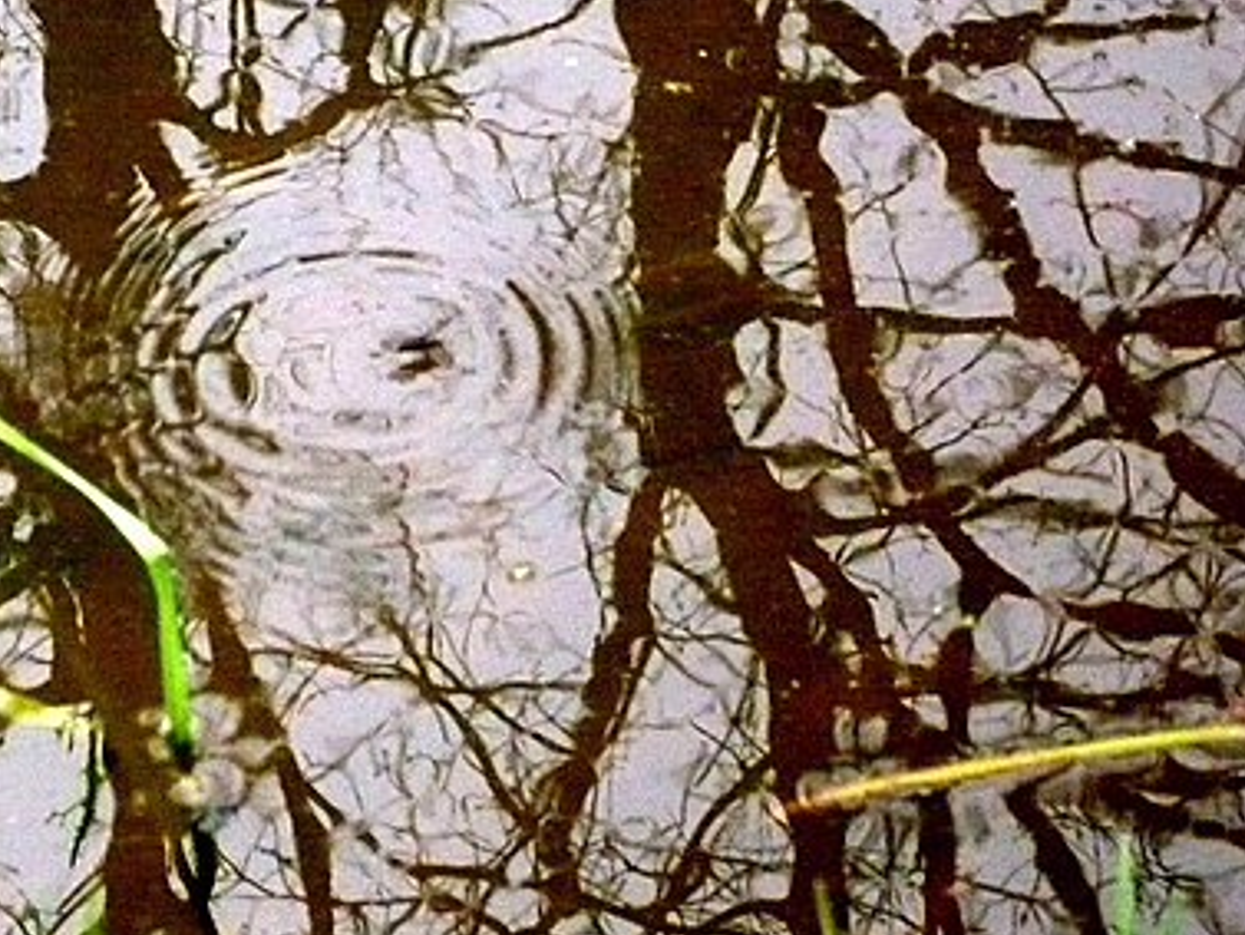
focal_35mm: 175
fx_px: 6296
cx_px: 367
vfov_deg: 8.5
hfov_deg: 11.3
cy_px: 367
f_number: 4.9
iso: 800
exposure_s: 1/200
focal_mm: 17
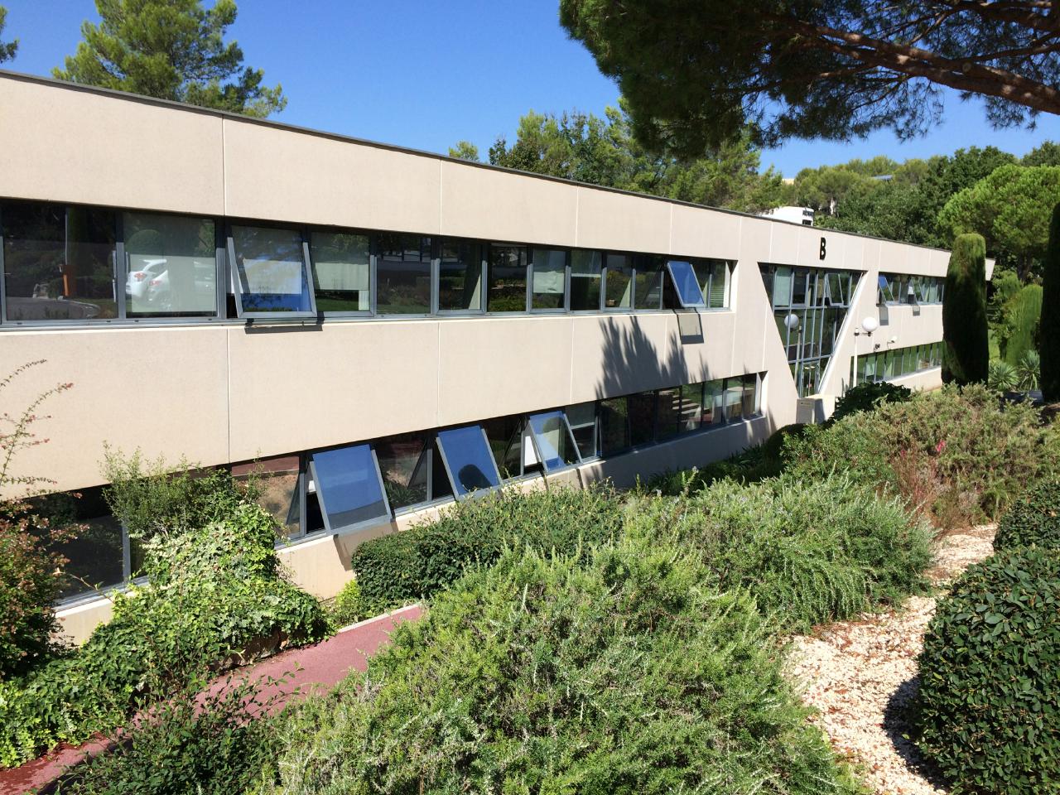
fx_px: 888
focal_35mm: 29
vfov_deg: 48.2
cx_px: 530
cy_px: 398
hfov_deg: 61.7
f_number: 2.2
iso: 32
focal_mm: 4.15
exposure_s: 1/2160
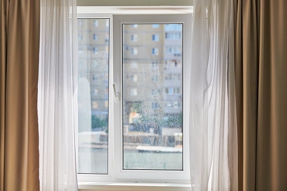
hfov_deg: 20.0
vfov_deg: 13.4
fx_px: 812
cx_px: 144
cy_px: 96
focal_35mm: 102
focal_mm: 102
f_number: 5
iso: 80
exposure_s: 1/500
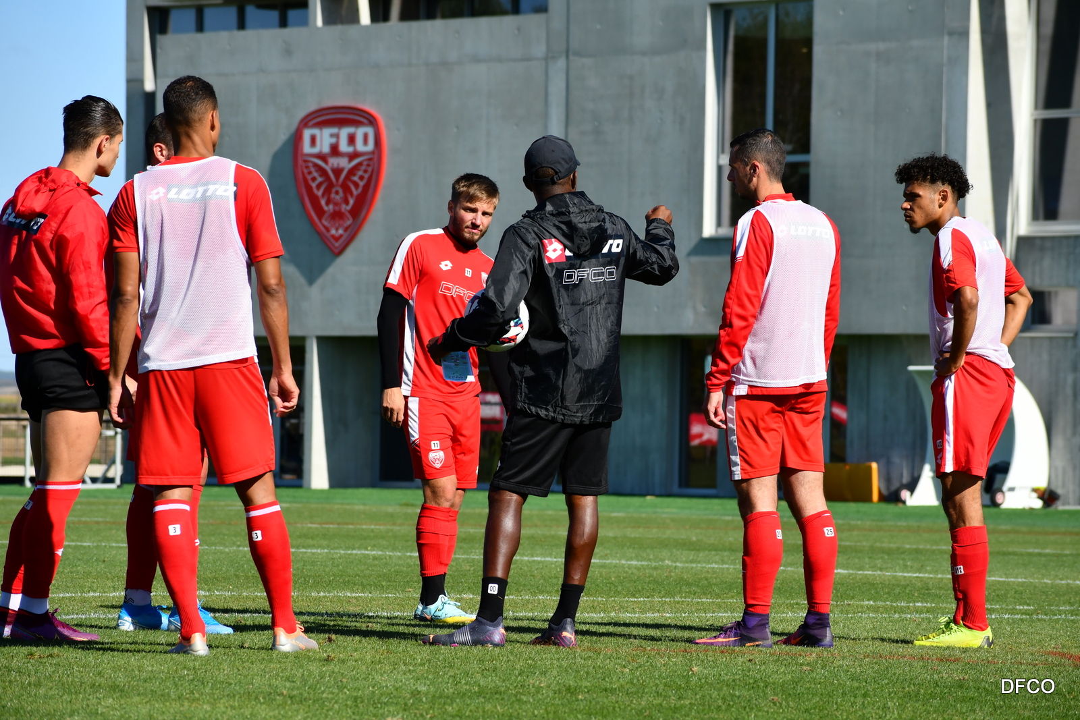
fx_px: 6060
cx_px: 540
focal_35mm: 202
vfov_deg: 6.8
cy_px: 360
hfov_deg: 10.2
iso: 400
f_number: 7.1
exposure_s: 1/2000
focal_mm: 135
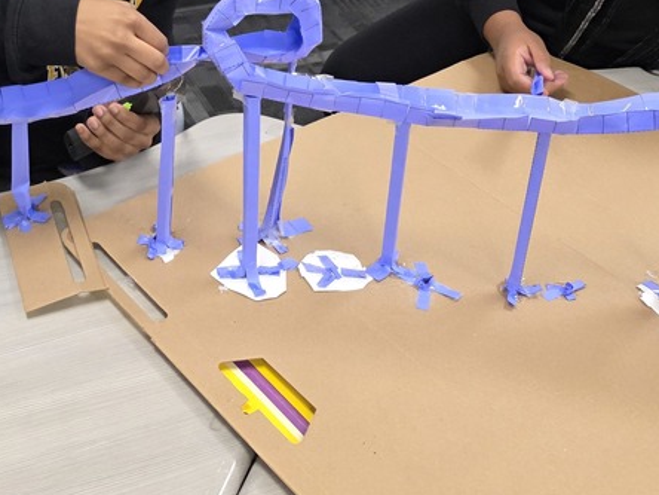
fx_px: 1009
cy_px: 24
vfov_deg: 26.3
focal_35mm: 53
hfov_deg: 35.7
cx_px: 208
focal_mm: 6.3
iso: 500
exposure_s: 1/120
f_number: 1.7
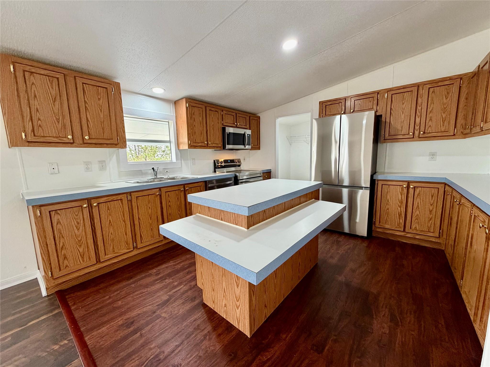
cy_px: 184
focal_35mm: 14
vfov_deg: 85.7
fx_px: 198
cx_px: 245
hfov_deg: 102.1
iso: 320
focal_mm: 2.22
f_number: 2.2
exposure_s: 1/60
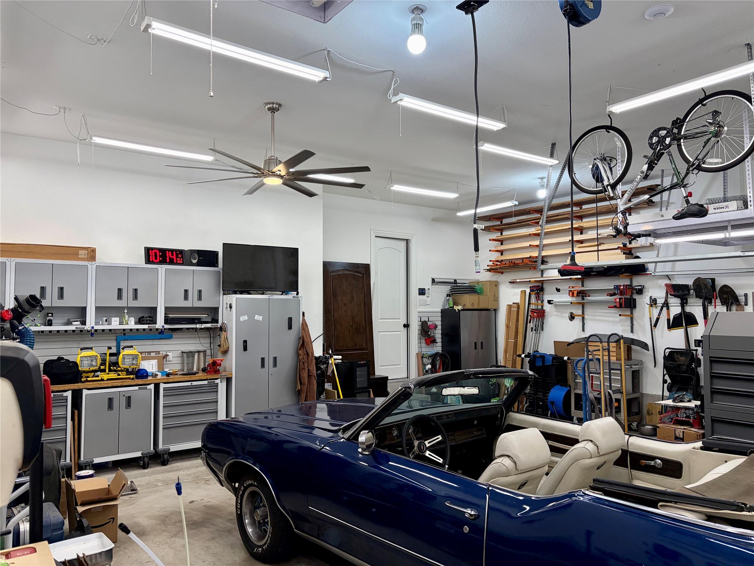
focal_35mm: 26
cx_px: 377
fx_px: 566
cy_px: 283
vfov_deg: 53.1
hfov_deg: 67.3
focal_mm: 5.96
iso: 100
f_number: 1.6
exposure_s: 1/229
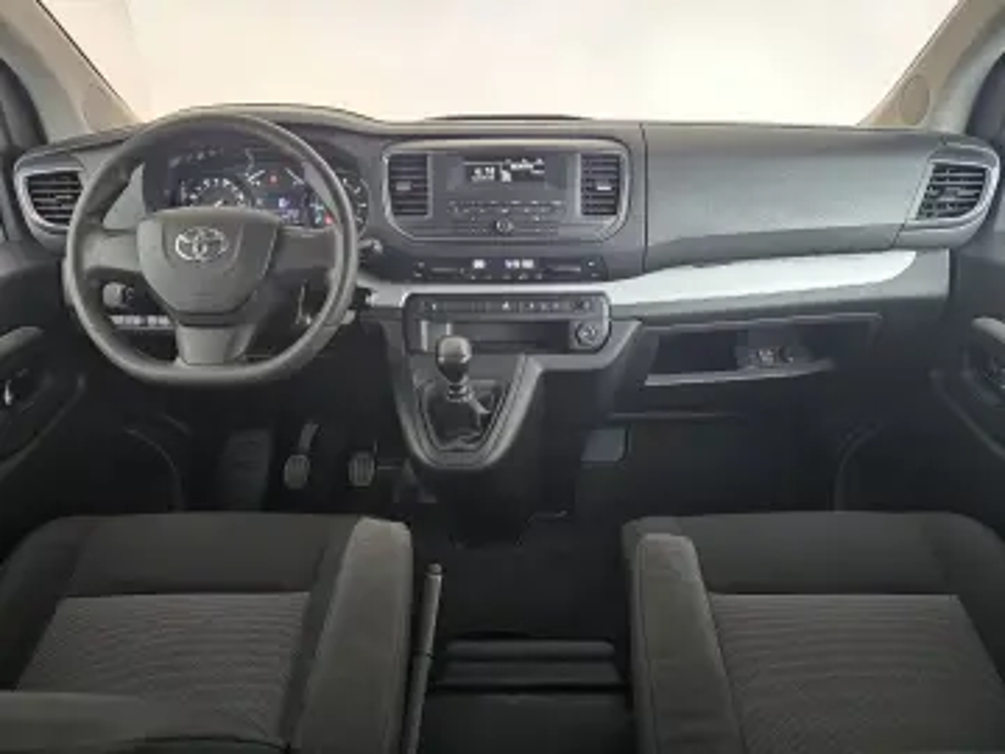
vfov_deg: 58.9
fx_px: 668
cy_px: 377
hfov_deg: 73.9
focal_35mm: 23
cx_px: 502
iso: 800
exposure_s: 1/50
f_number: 1.7
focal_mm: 6.3
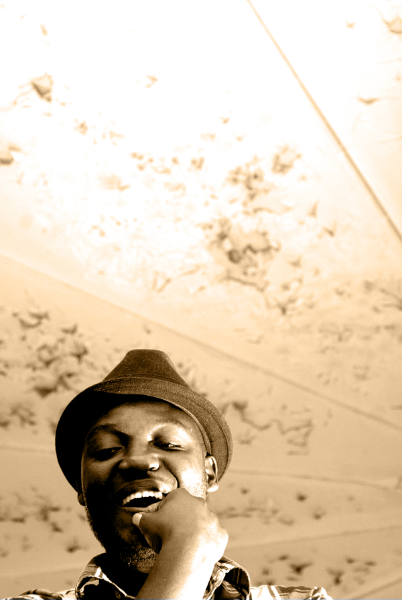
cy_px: 300
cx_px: 201
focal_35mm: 105
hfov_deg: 13.1
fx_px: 1753
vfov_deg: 19.4
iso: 160
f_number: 5.6
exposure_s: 1/160
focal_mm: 70
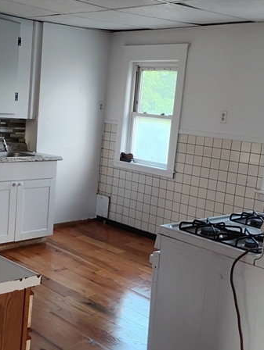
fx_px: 487
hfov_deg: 30.3
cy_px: 174
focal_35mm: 48
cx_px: 121
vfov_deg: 39.6
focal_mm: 4.26
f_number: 1.8
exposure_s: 1/40
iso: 884
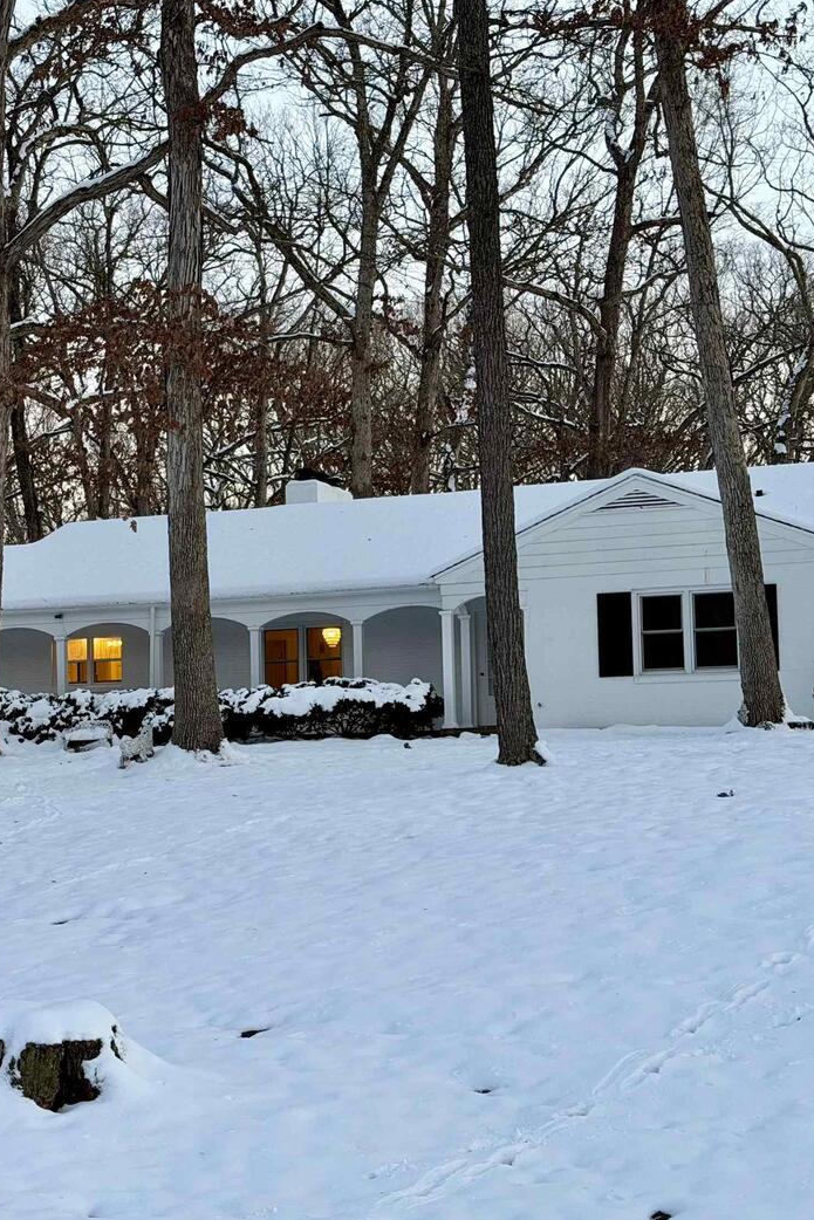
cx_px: 193
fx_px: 2339
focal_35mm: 69
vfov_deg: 29.2
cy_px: 623
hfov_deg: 19.6
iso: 100
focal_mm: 6.76
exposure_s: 1/92
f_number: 1.78
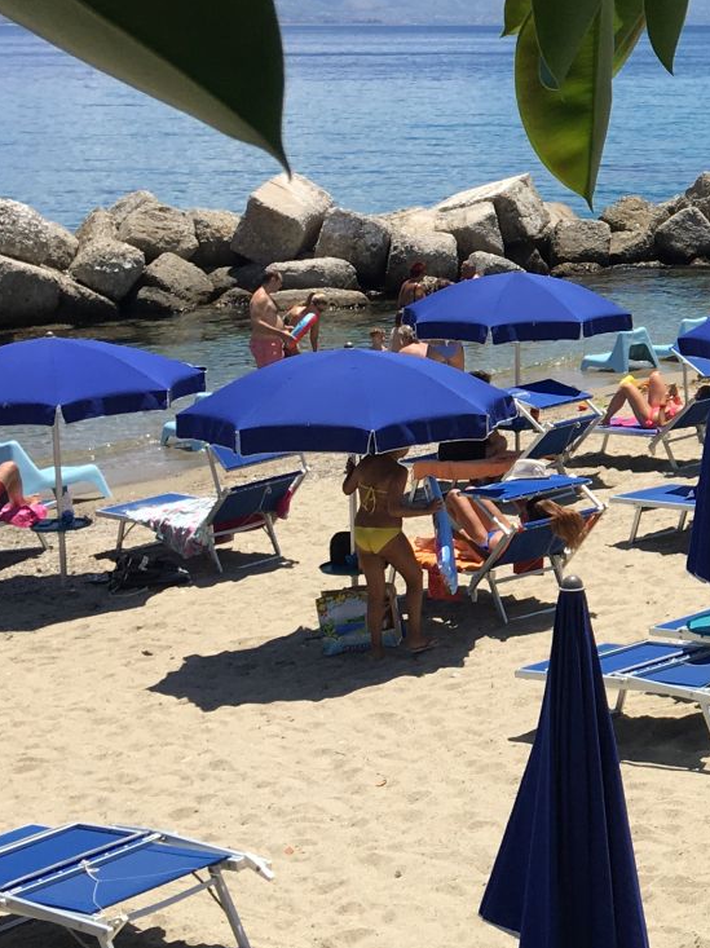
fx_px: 2080
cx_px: 1089
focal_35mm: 76
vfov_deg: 25.5
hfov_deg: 17.3
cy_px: 305
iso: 25
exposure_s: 1/1748
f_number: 2.2
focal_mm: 4.15
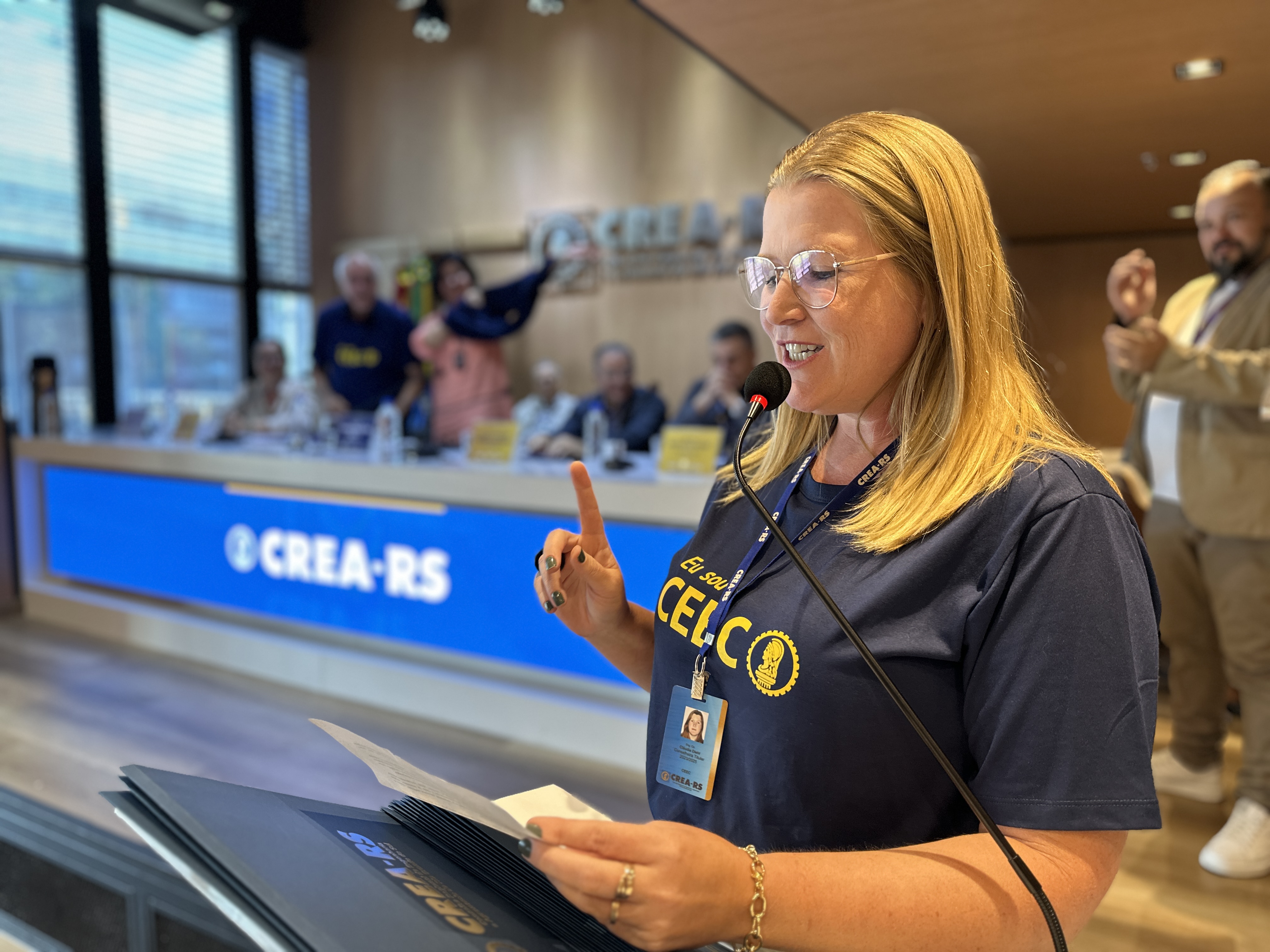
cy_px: 476
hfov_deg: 71.6
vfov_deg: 56.8
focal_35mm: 24
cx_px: 635
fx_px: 881
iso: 160
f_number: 1.78
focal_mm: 6.86
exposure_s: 1/60
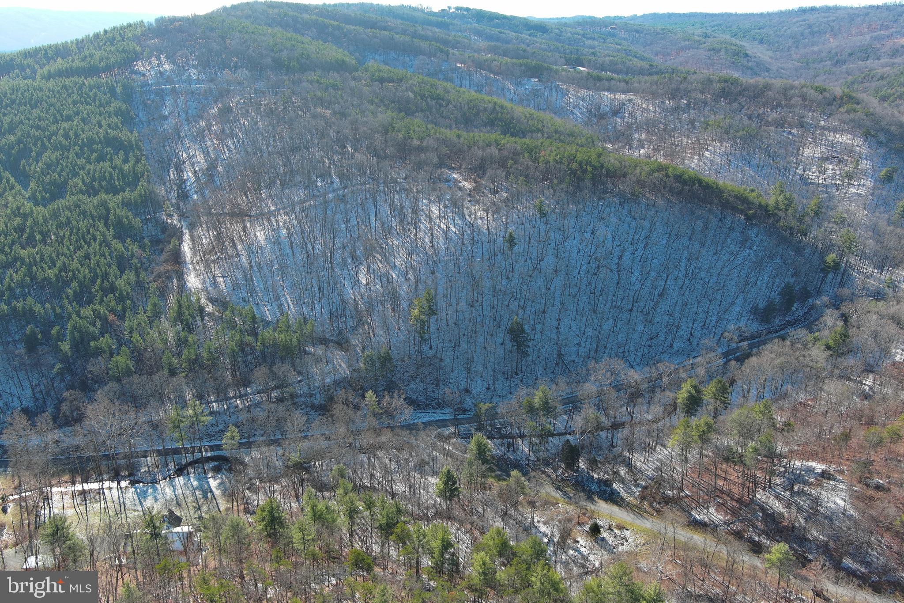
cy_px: 302
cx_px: 452
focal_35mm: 29
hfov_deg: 63.7
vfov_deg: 45.0
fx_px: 728
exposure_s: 1/351
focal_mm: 10.57
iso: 100
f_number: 2.8
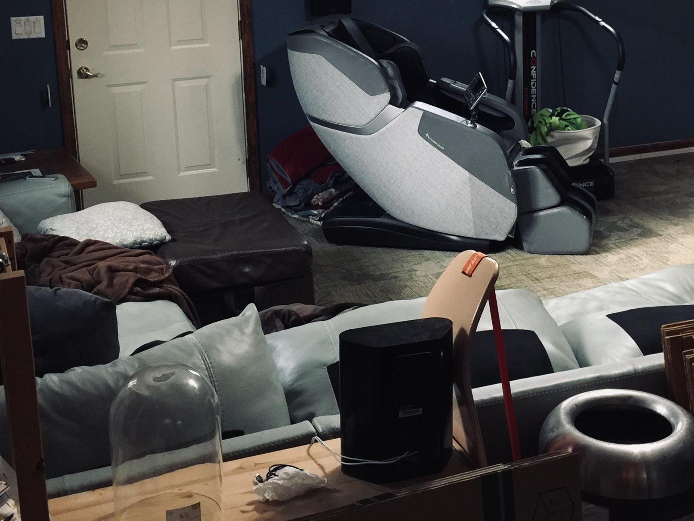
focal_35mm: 55
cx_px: 389
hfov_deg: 34.9
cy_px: 102
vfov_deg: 26.1
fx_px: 1103
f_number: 2.2
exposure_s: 1/10
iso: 100
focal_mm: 4.15
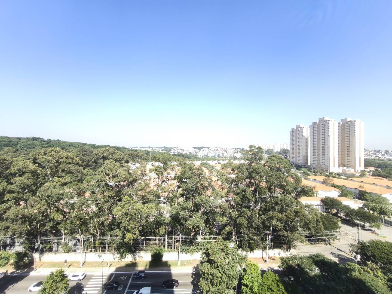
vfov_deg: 81.7
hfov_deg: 98.2
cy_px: 147
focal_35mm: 15
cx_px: 196
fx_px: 170
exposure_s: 1/278
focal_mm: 1.91
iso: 50
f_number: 2.2
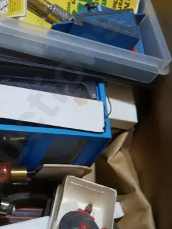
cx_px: 14
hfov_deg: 19.0
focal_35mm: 76
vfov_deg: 25.6
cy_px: 146
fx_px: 503
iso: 200
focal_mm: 14
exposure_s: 1/125
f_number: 3.5
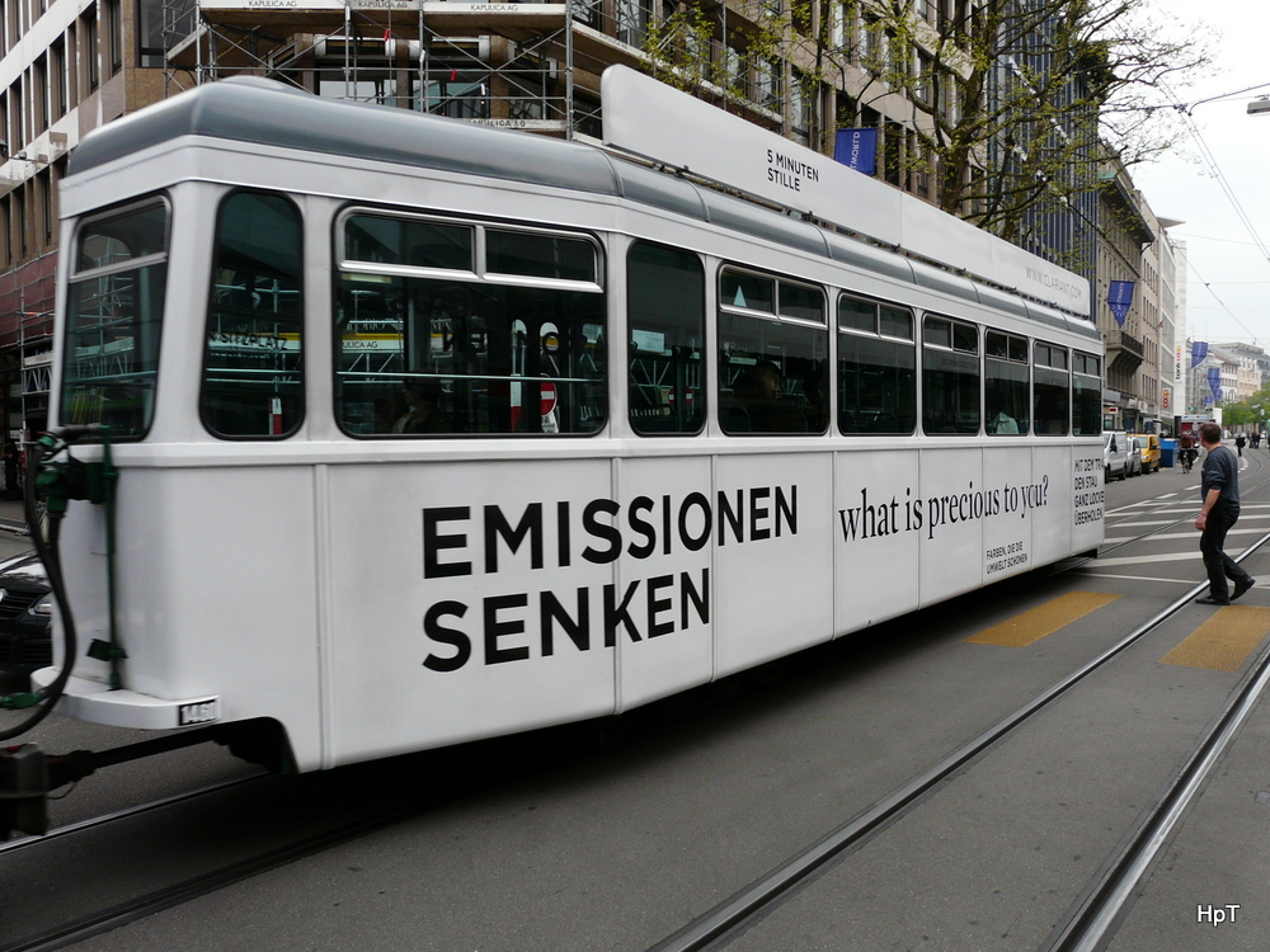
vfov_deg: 49.7
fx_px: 1027
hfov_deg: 63.4
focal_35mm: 28
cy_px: 476
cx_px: 635
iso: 100
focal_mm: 4.6
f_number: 4.5
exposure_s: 1/250
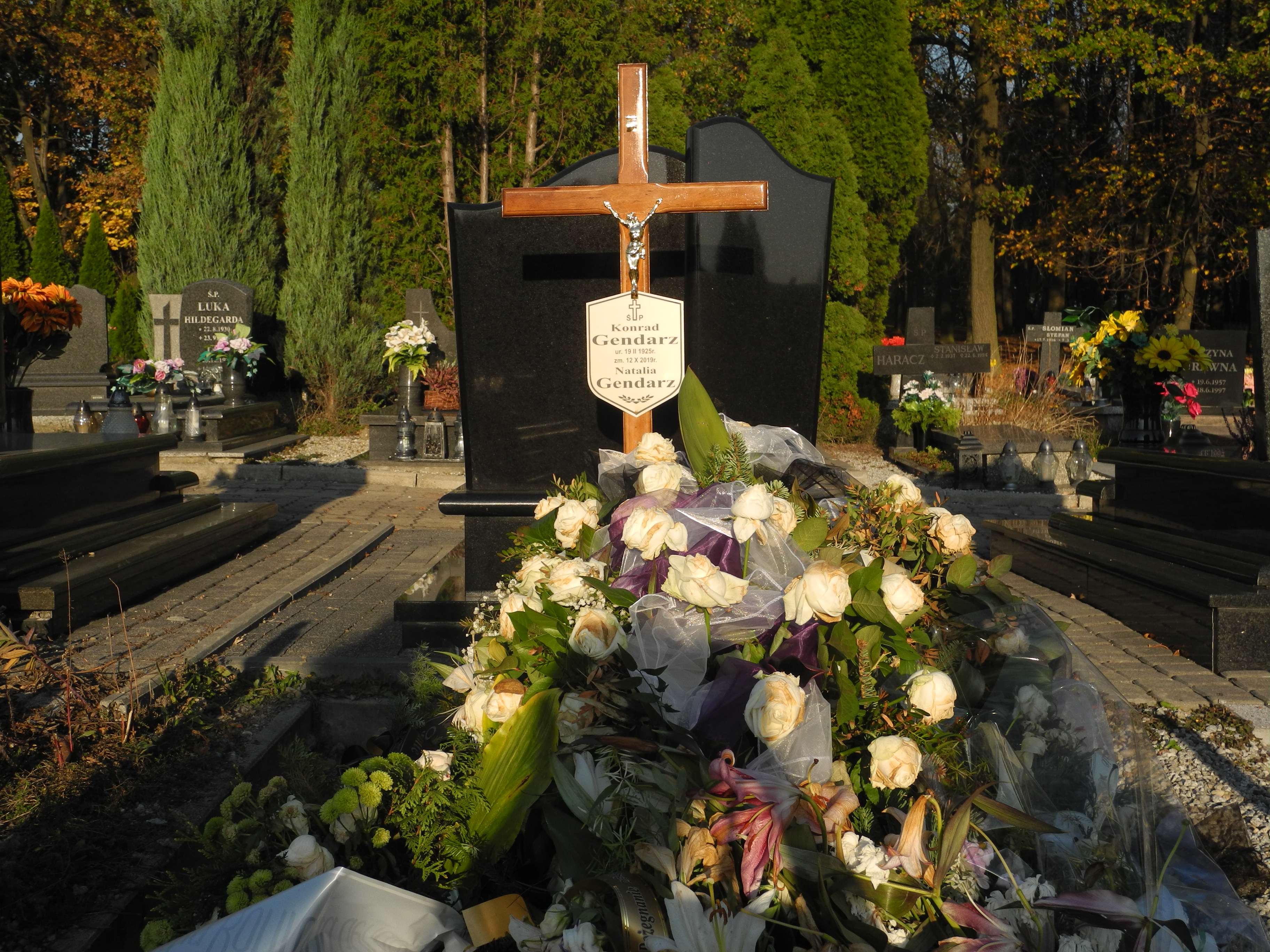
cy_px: 476
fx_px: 1651
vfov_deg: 32.2
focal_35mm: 45
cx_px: 635
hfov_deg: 42.1
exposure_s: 1/1000
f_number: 3.5
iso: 100
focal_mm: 9.7
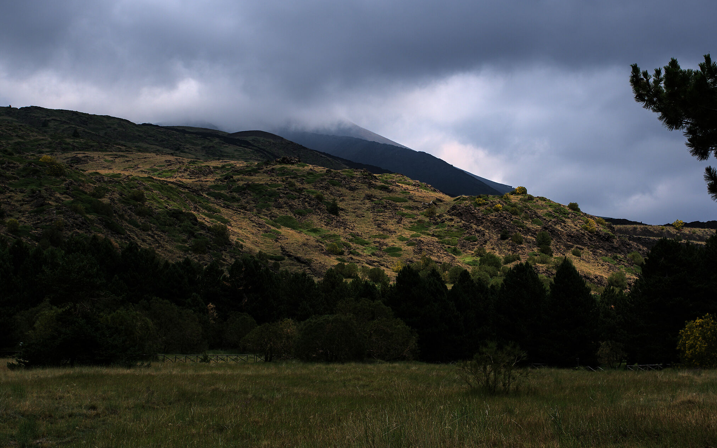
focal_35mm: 63
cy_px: 169
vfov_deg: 20.6
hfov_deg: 32.5
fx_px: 1231
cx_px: 372
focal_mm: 35
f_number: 9
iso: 100
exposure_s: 1/160
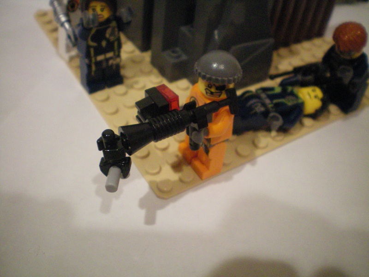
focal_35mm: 38
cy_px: 138
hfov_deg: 49.0
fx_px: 405
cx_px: 184
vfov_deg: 37.7
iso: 400
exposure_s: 1/15
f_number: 3.1
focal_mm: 6.3
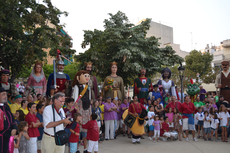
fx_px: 220
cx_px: 115
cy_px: 76
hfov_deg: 55.1
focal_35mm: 34
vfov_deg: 38.4
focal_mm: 23
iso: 140
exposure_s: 1/125
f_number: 4
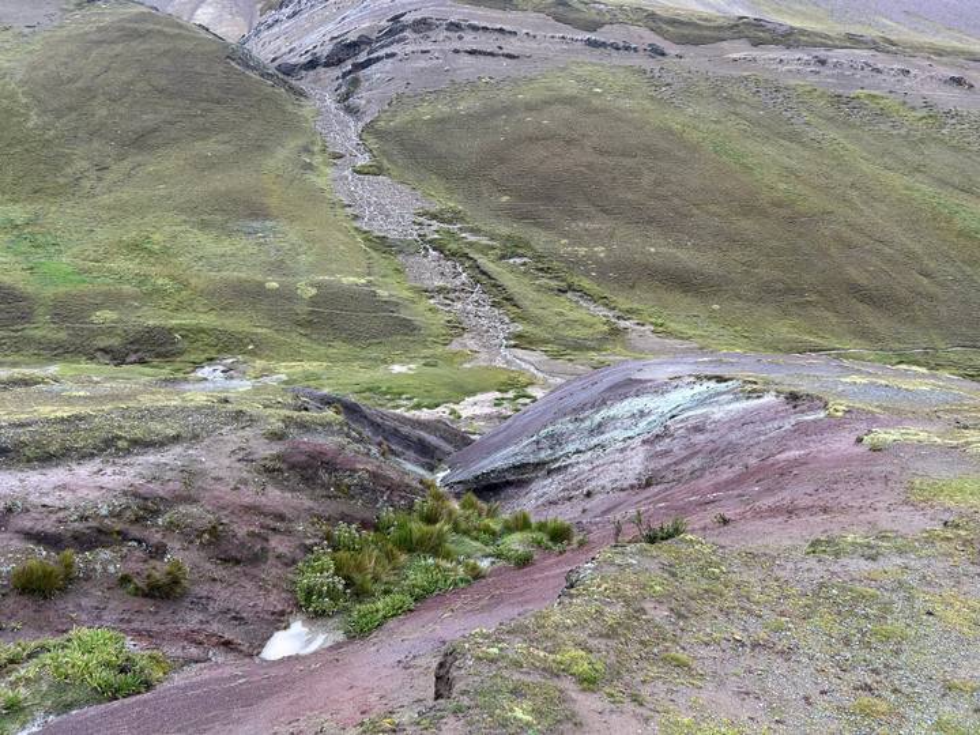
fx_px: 736
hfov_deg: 67.3
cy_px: 368
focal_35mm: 26
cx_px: 490
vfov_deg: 53.1
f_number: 1.5
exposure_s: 1/317
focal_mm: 5.7
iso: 50
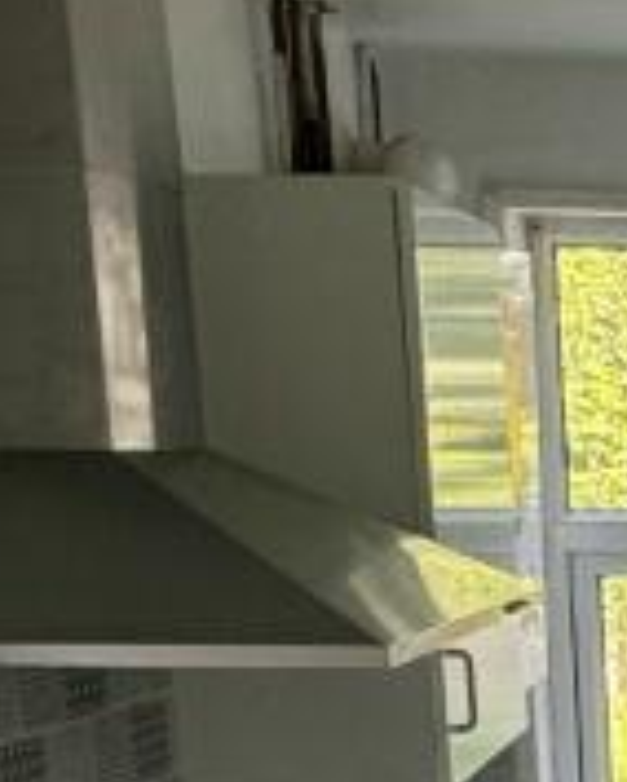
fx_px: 1829
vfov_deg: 22.7
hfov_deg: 17.2
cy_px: 862
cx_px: 985
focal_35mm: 79
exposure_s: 1/99
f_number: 2.2
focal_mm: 2.22
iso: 160
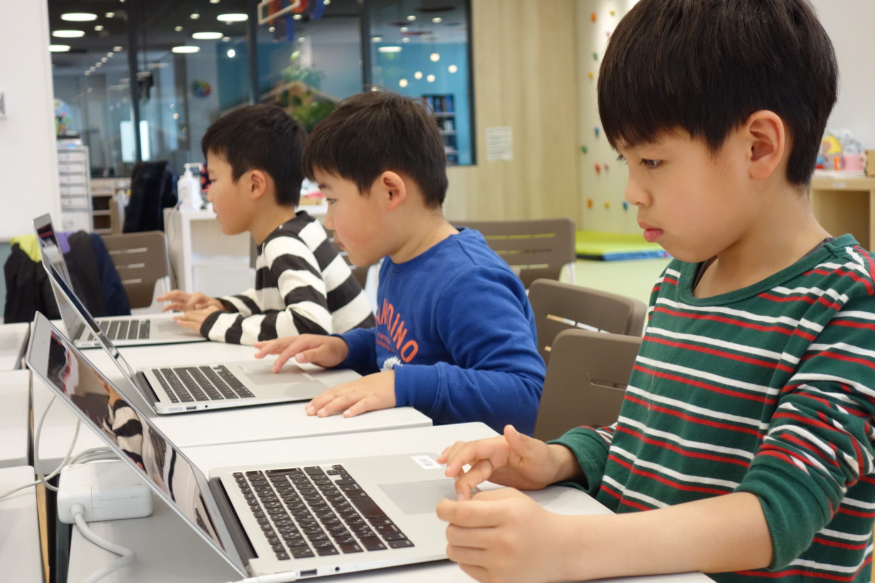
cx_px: 438
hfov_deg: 37.5
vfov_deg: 25.5
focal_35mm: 53
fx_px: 1288
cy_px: 292
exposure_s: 1/200
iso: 800
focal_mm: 19.53
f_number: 3.5
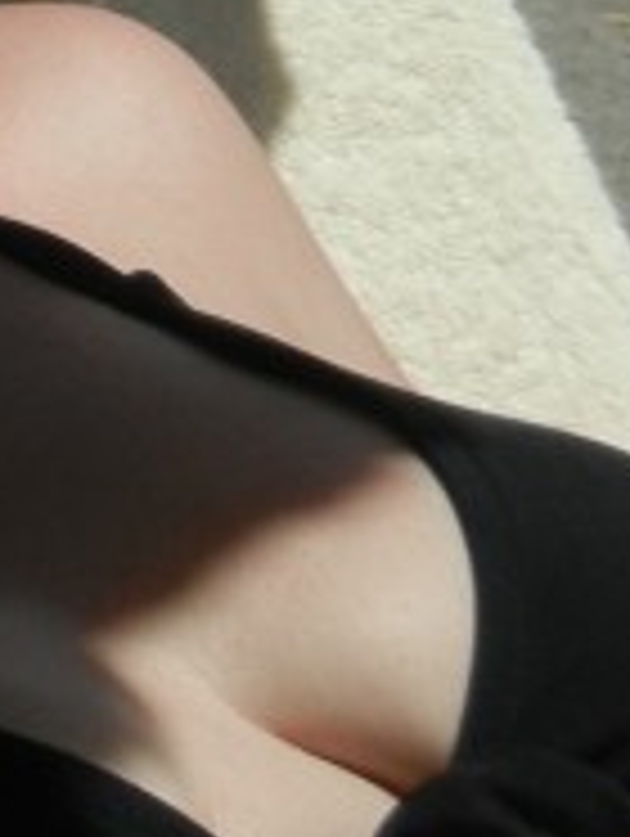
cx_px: -274
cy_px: -806
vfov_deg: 11.0
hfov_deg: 8.8
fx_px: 3995
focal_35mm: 165
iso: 160
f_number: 7
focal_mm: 5.4
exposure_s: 1/1032
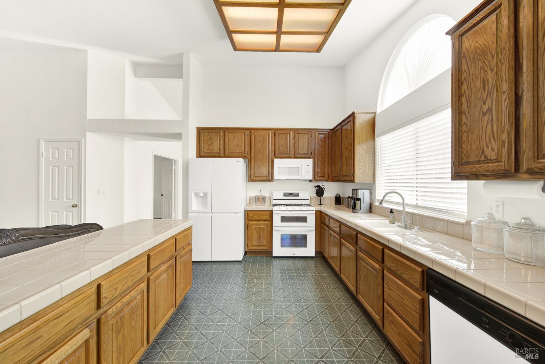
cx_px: 272
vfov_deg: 81.3
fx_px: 212
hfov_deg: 104.2
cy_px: 182
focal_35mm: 14
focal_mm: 14
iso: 100
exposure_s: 1/15
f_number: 14
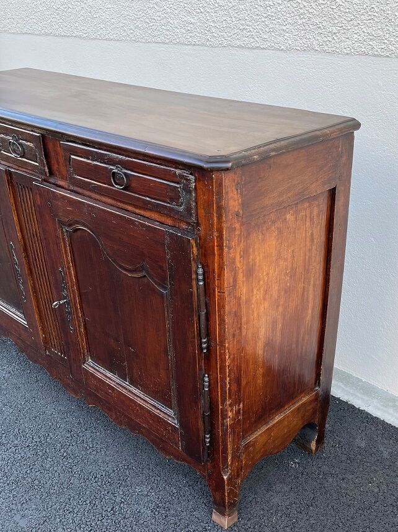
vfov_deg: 67.3
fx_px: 399
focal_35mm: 26
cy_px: 266
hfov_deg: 53.0
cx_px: 199
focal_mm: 4.2
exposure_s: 1/262
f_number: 1.6
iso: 32
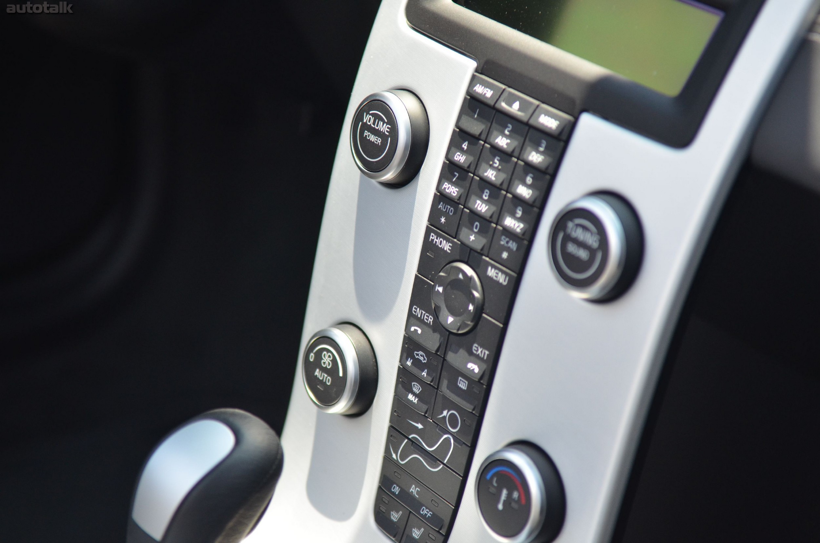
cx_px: 410
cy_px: 272
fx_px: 1875
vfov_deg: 16.5
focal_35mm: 82
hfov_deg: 24.7
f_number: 2.8
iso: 800
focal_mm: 55
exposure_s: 1/800
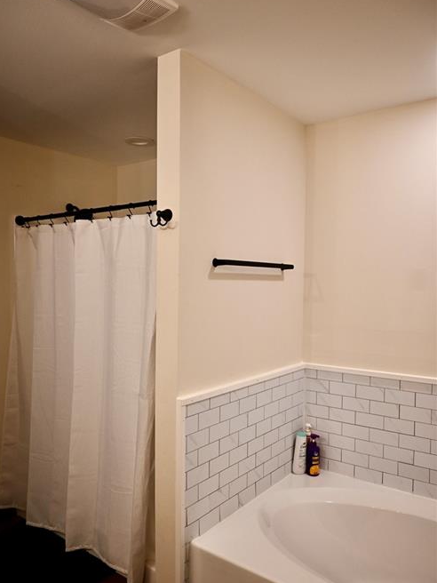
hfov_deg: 51.3
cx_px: 211
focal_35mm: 27
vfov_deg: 65.3
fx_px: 454
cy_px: 300
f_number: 3.5
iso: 400
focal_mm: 16
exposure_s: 1/125
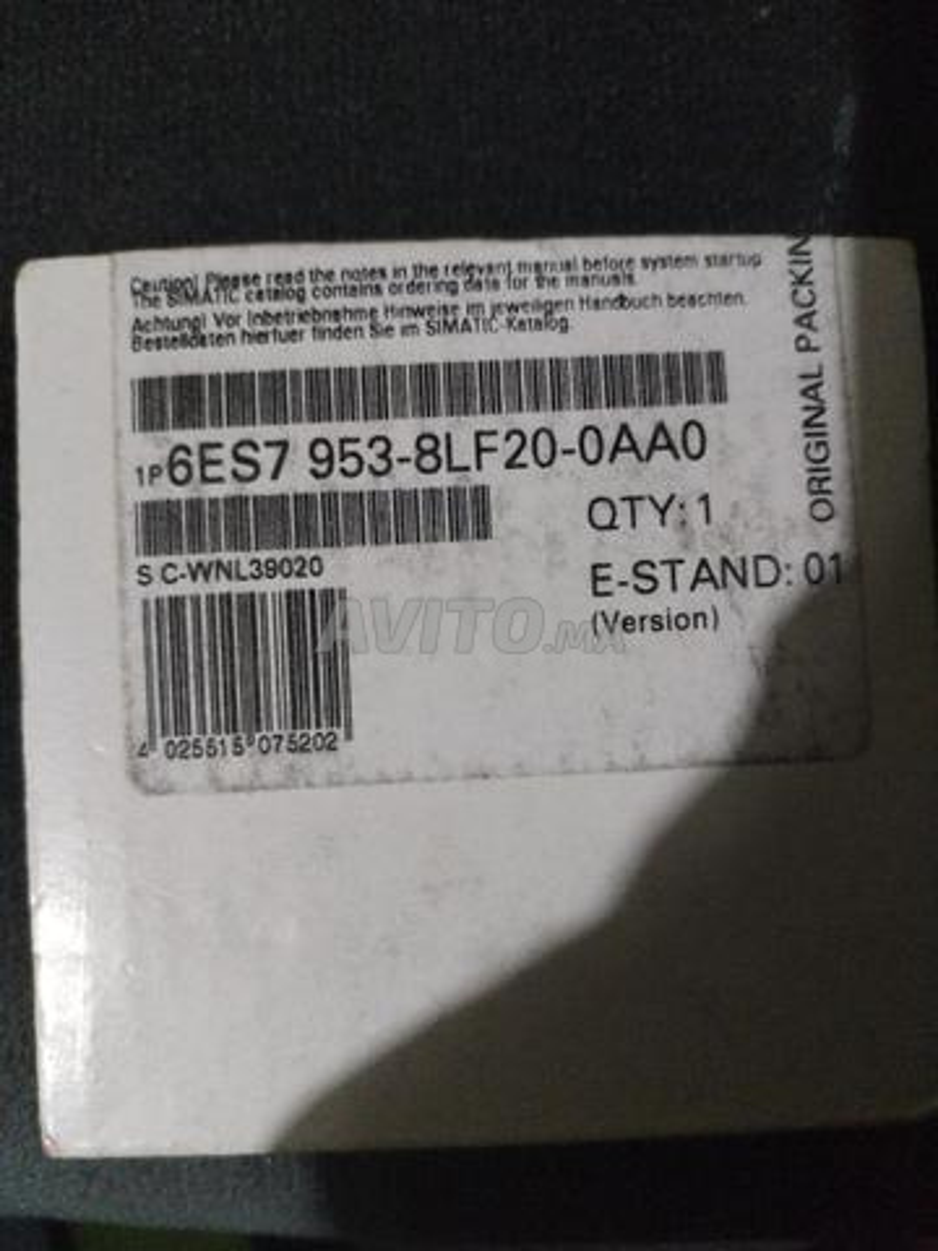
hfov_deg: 48.2
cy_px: 626
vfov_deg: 61.7
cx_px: 469
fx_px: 1048
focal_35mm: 29
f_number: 1.8
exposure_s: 1/24
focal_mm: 4.75
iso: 1110
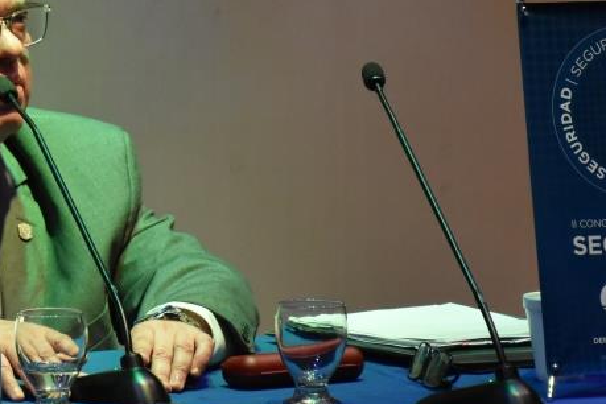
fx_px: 5910
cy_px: 3
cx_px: 187
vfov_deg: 3.9
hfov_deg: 5.9
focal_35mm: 351
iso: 3200
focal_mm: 105
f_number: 5.6
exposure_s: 1/80
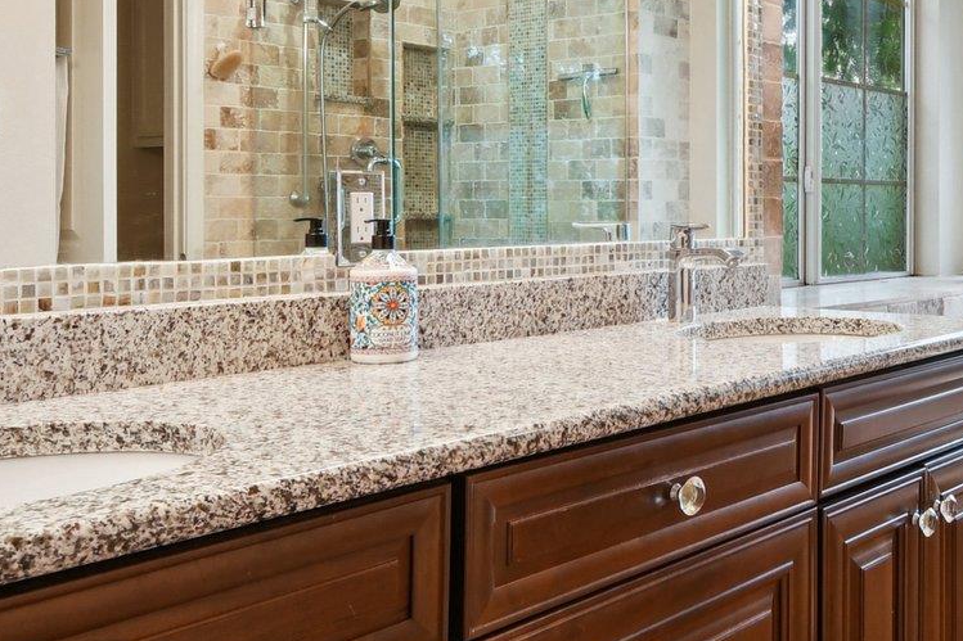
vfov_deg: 31.8
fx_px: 1096
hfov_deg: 44.3
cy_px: 132
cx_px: 818
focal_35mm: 41
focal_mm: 10
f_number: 8
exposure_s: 1/30
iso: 400
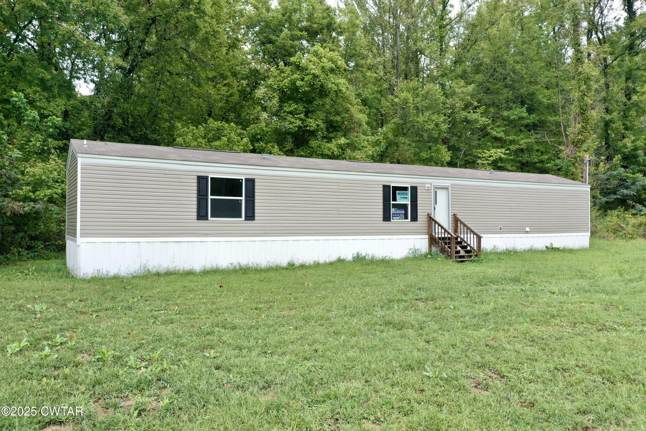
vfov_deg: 46.4
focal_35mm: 28
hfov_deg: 65.5
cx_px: 323
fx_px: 502
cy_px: 216
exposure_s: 1/120
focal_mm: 10.26
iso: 100
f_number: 4.5
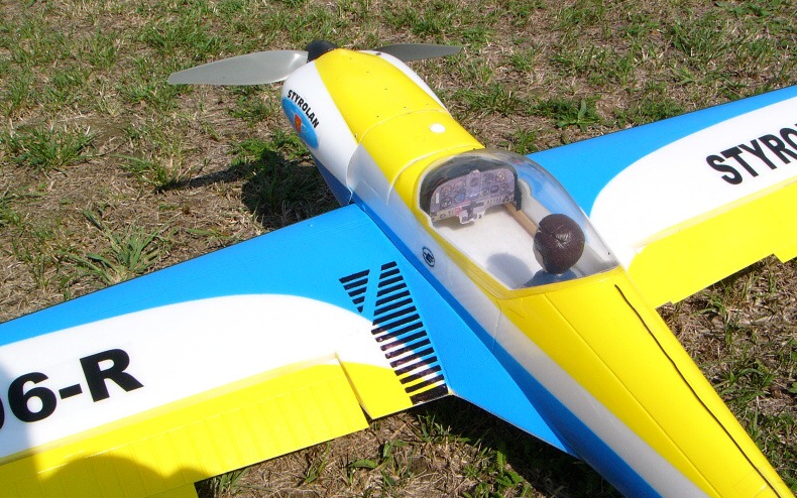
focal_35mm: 44
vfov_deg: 29.2
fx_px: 956
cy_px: 274
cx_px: 398
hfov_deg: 45.3
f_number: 6.5
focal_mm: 6.8
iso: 100
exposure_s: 1/1000
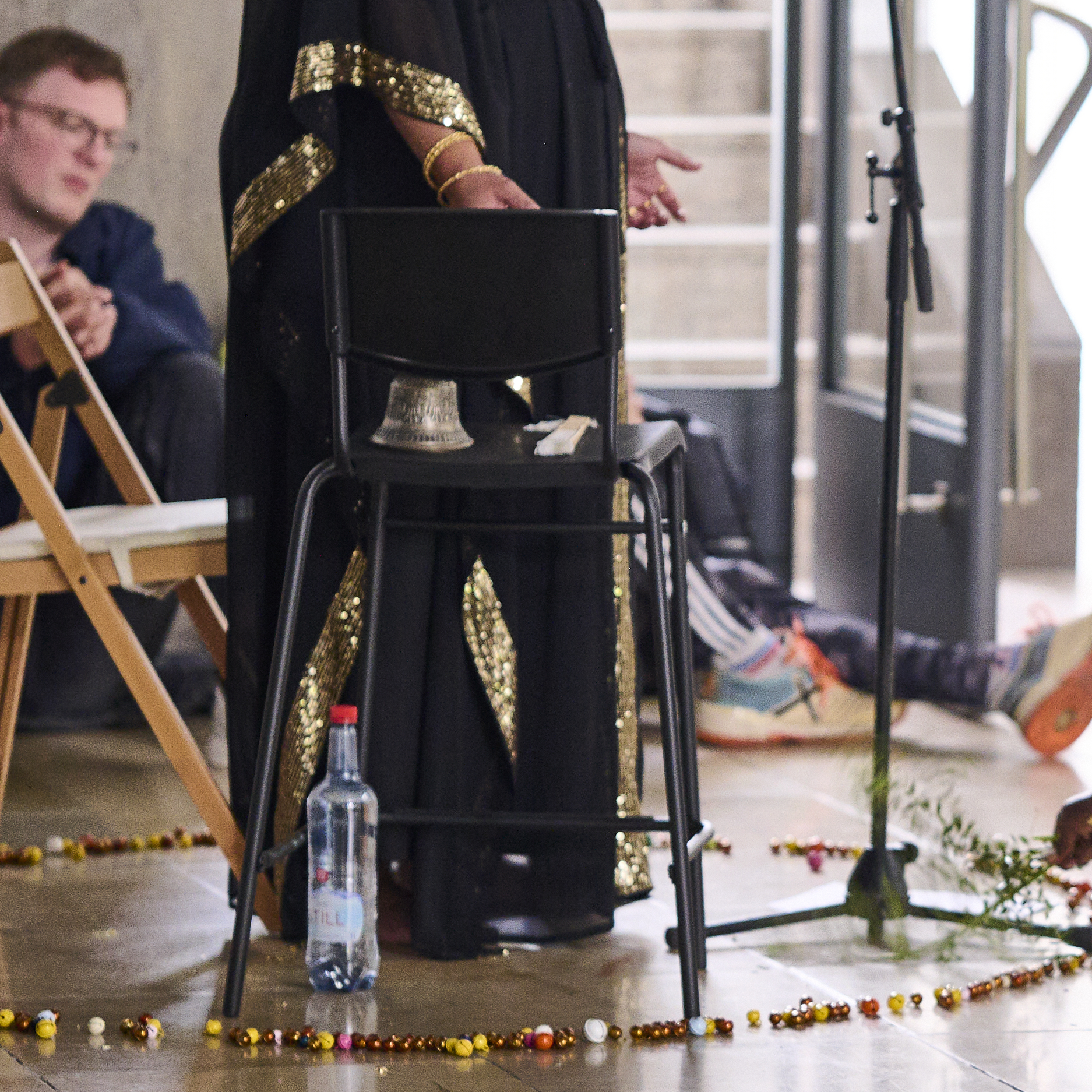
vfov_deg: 7.5
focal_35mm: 233
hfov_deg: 7.5
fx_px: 8316
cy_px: 453
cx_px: 1043
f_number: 2.2
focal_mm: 85
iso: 1250
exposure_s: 1/100
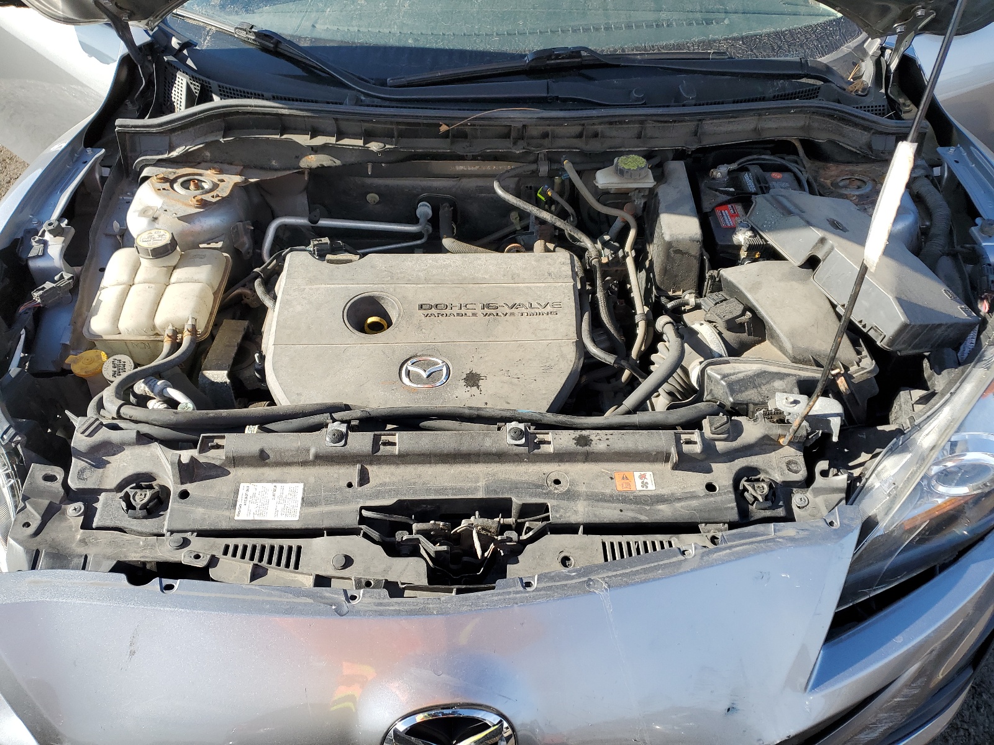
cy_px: 372
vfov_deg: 53.1
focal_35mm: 26
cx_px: 497
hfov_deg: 67.3
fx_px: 747
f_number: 1.5
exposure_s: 1/1111
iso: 50
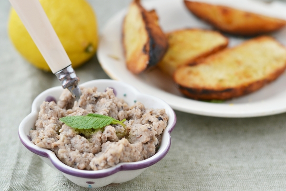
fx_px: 596
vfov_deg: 18.2
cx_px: 143
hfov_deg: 27.0
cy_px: 96
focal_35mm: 75
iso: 200
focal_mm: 50
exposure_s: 1/800
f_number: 4
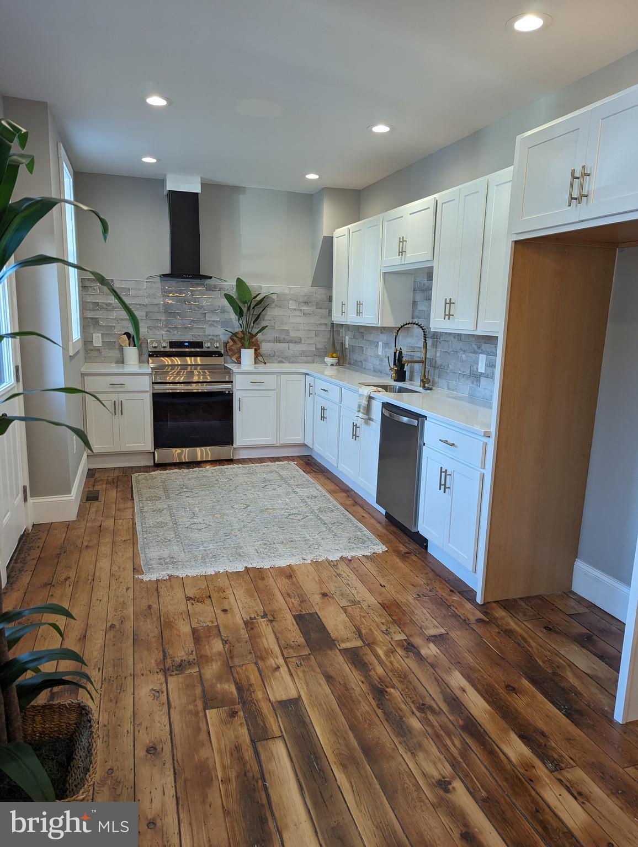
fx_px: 588
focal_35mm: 24
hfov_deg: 56.9
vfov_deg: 71.5
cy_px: 424
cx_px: 319
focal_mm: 6.81
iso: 137
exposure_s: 1/120
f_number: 1.85
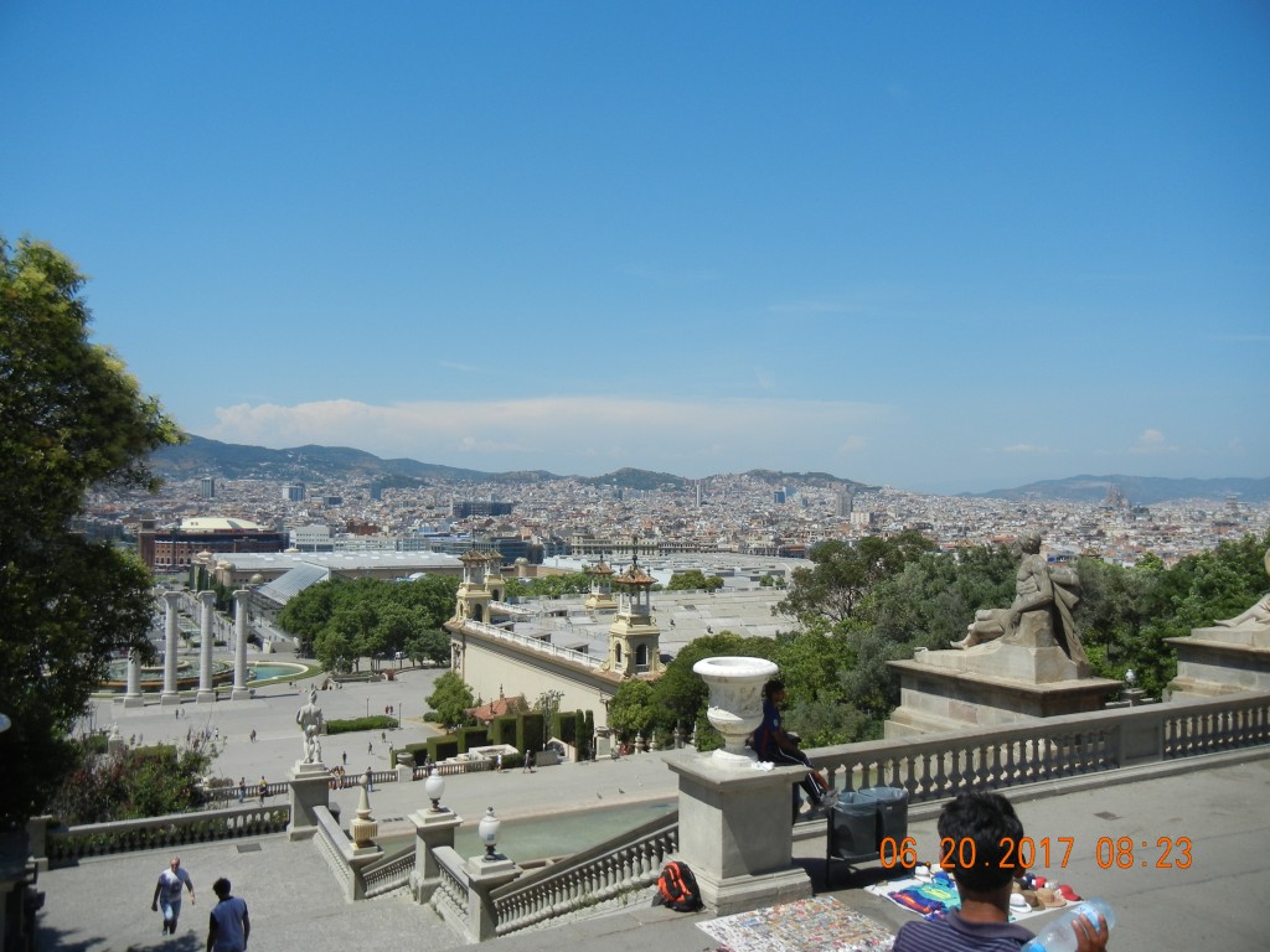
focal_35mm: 30
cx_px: 635
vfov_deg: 46.8
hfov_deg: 60.0
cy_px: 476
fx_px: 1101
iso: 160
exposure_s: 1/576
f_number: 7
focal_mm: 5.4
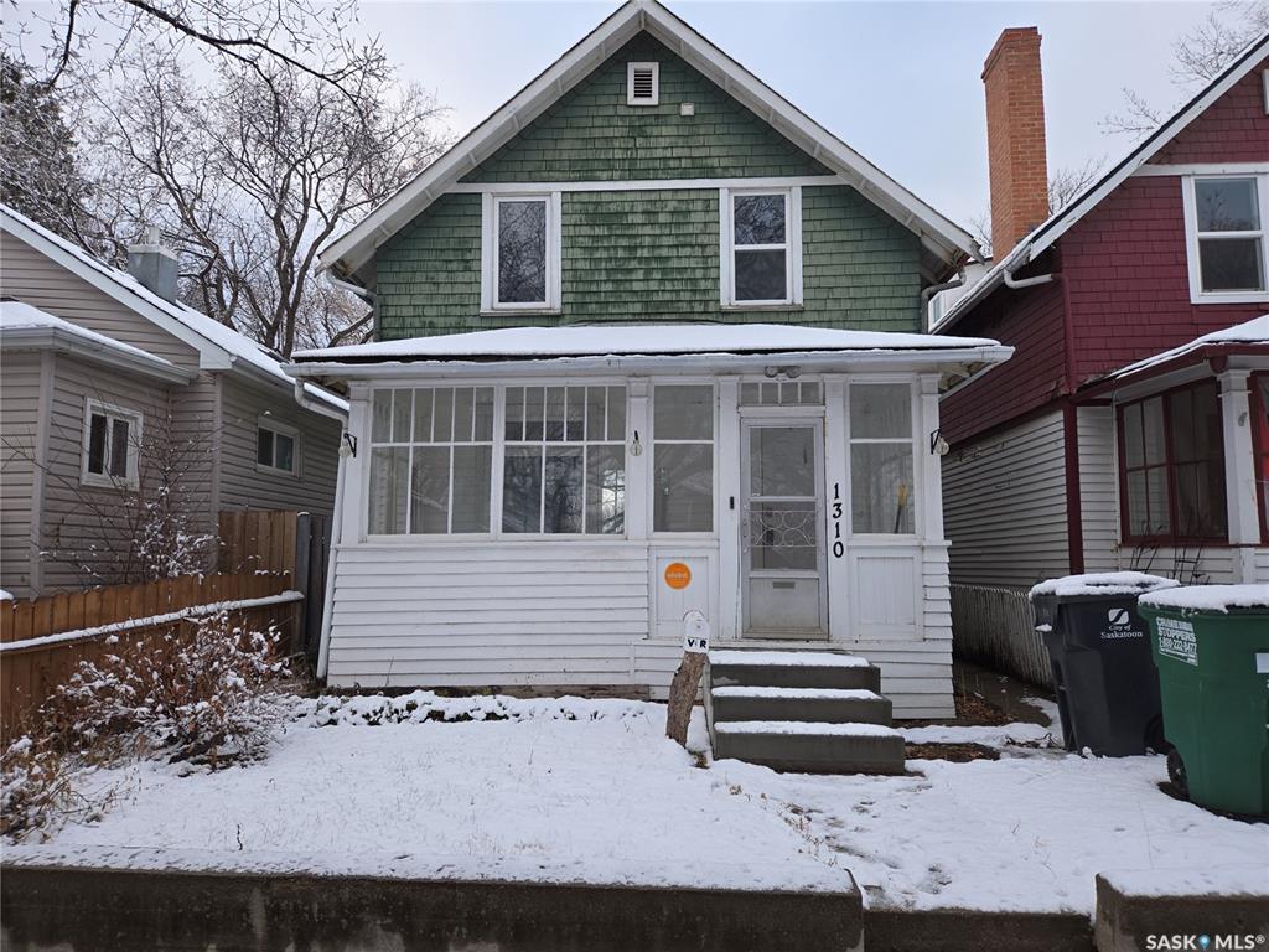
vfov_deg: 58.9
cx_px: 634
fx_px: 843
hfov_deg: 73.9
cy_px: 476
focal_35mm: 23
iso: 25
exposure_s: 1/229
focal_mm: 5.4
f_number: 1.8
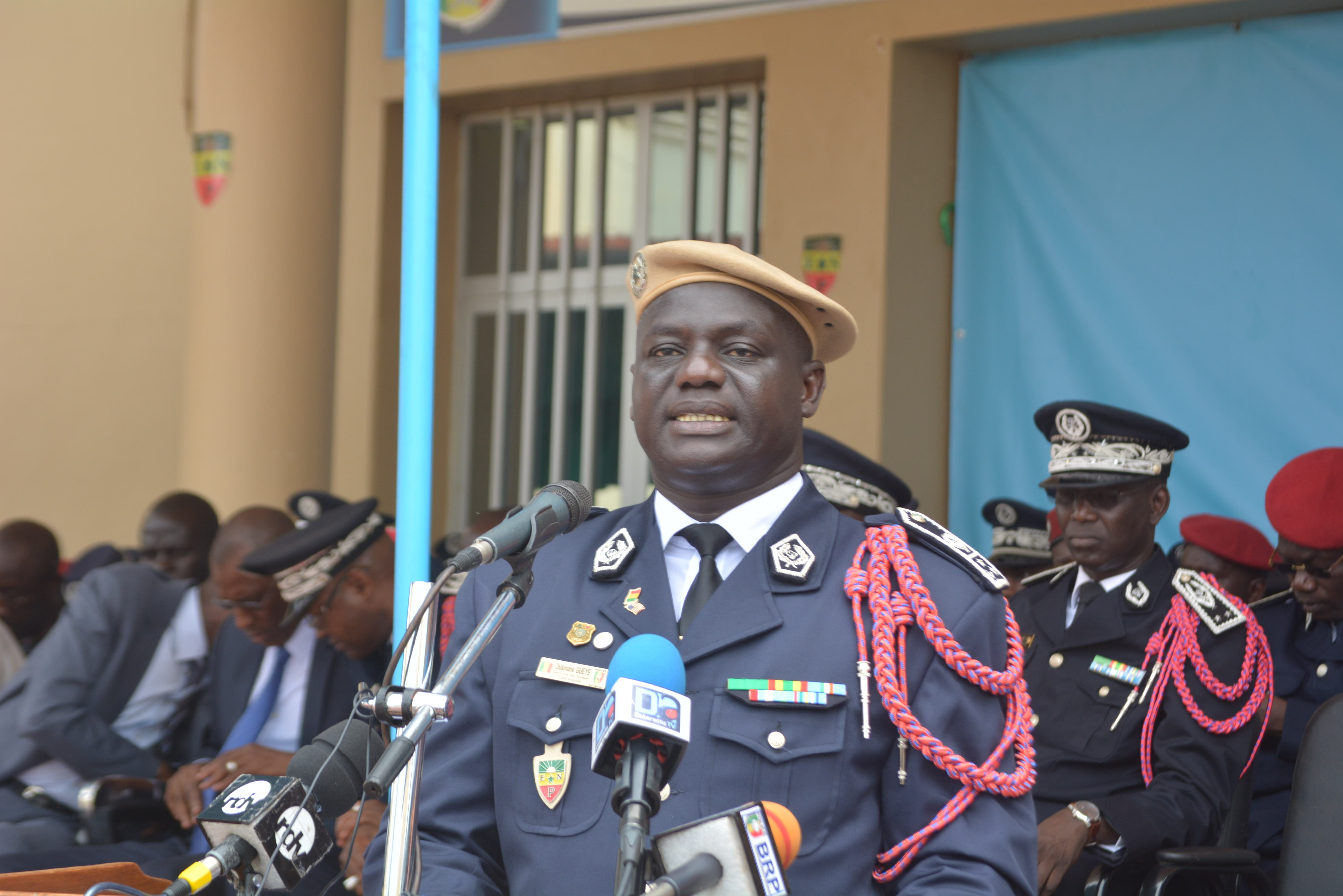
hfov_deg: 18.2
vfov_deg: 12.2
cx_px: 672
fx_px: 4198
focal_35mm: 112
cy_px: 448
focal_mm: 75
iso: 200
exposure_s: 1/160
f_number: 6.3
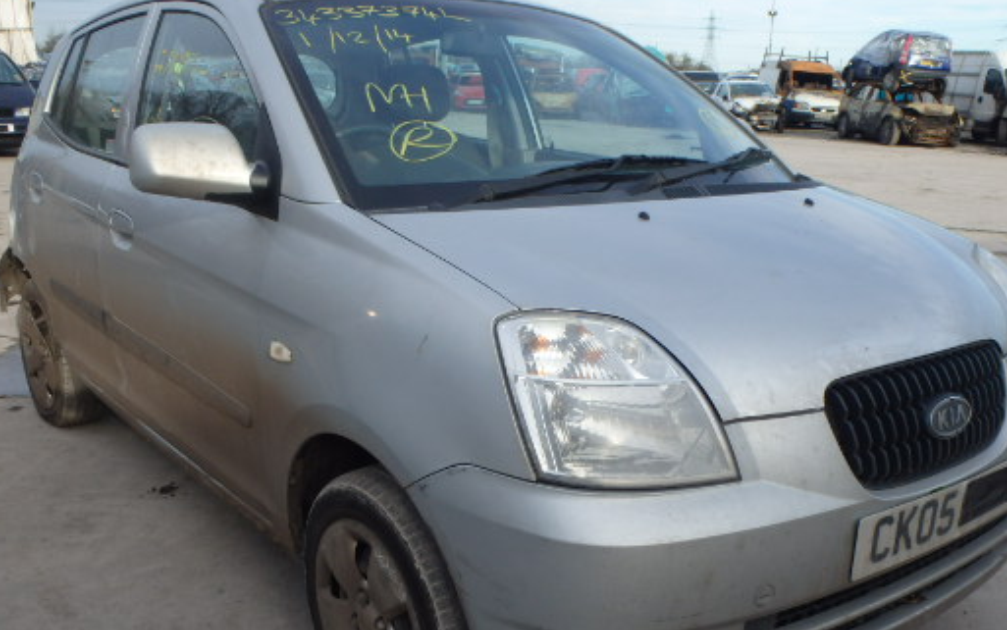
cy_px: 363
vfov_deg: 34.4
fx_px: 1016
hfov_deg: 52.7
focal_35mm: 37
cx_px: 540
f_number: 3.9
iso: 125
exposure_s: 1/500
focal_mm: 5
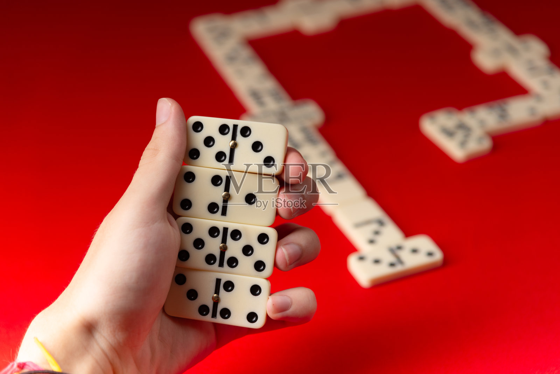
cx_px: 280
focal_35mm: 105
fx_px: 1634
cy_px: 187
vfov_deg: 13.1
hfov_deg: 19.4
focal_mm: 105
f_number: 4
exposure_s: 1/640
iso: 100
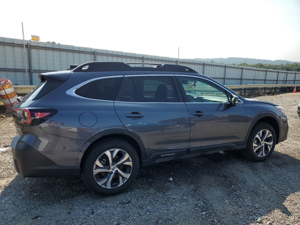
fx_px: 225
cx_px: 150
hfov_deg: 67.3
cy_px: 112
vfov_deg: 53.1
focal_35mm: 26
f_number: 1.5
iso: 50
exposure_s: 1/3333
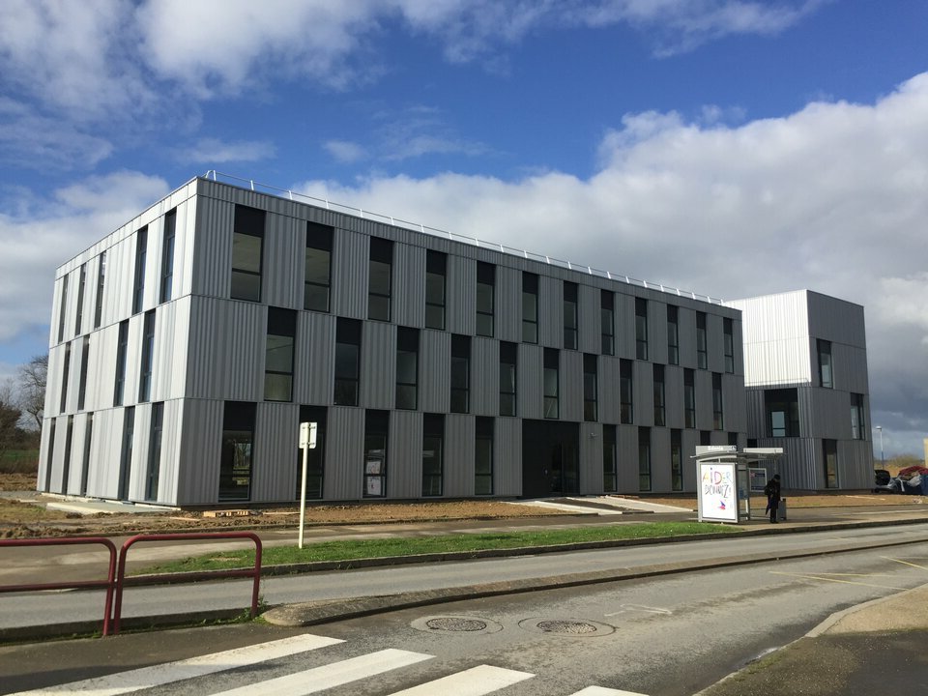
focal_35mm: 29
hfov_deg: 61.7
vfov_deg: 48.2
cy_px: 348
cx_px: 464
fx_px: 777
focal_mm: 4.15
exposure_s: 1/2475
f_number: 2.2
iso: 32
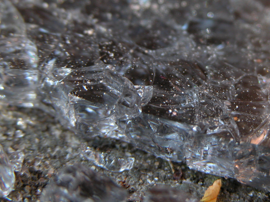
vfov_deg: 6.5
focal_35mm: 227
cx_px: 201
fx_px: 1770
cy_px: 60
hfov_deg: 8.7
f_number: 3.9
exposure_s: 1/86
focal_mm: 37.7
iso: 100
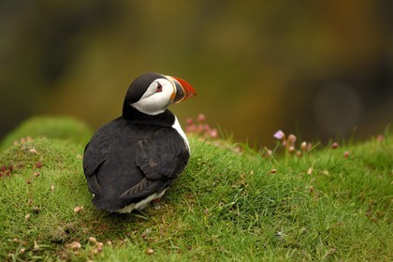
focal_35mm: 300
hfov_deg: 6.9
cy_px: 131
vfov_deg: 4.6
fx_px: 3275
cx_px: 196
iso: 125
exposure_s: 1/750
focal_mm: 200
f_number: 2.8
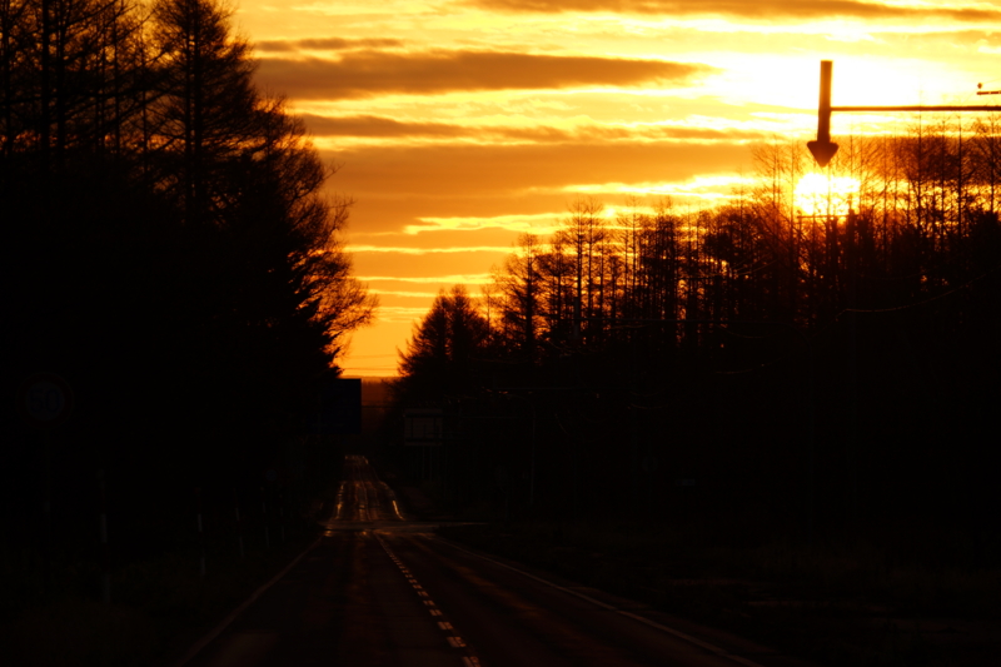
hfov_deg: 8.8
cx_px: 500
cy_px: 334
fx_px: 6505
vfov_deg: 5.9
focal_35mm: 234
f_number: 7.1
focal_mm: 156
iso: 100
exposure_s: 1/250
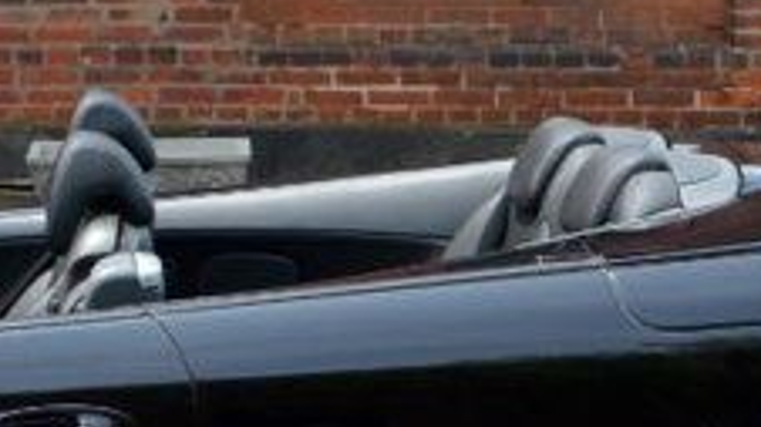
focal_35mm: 142
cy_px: 316
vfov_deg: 8.5
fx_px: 2865
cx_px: 51
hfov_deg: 14.9
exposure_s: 1/250
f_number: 8
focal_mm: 20
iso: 200
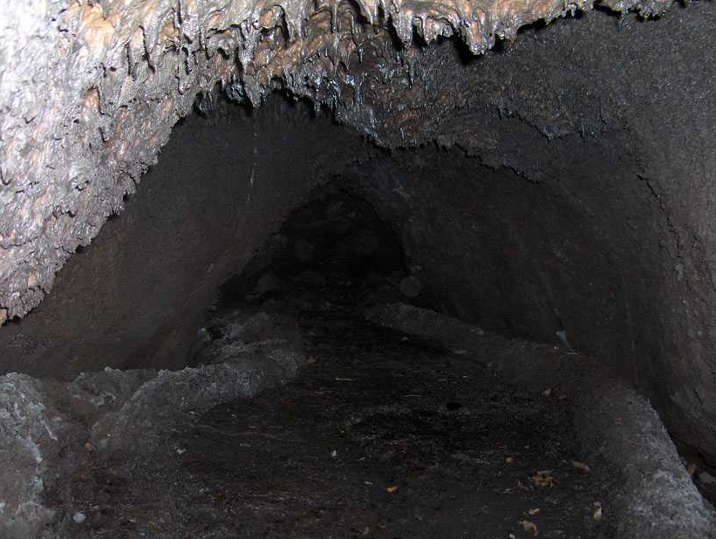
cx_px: 345
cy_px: 255
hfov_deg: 44.7
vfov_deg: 34.4
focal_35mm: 42
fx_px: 870
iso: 100
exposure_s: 1/60
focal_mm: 8
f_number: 2.8
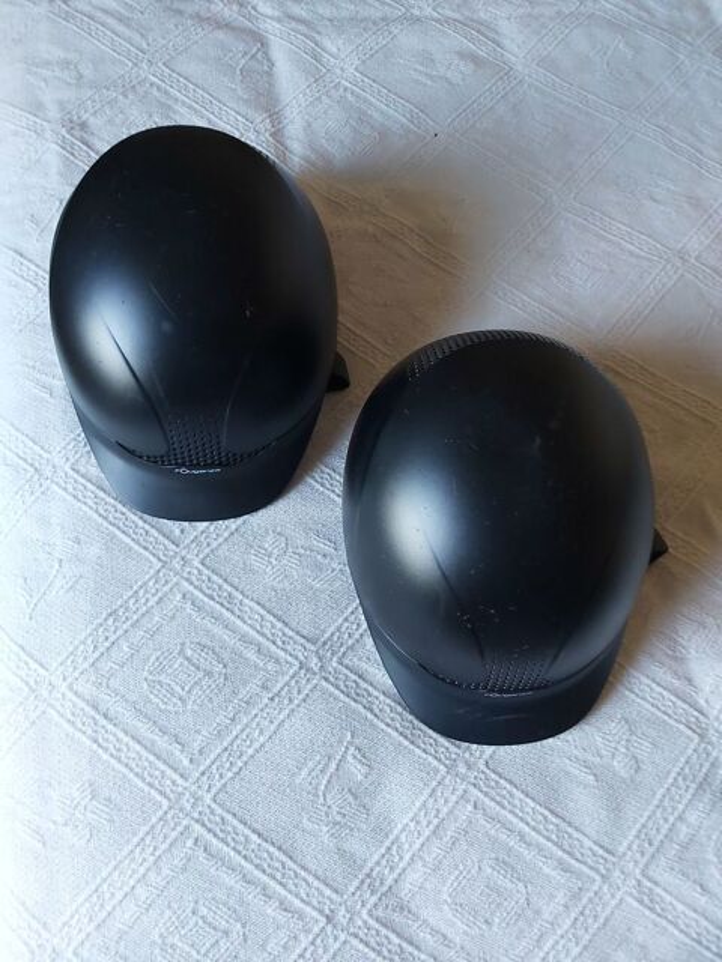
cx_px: 361
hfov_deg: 53.1
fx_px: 723
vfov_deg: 67.3
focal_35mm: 26
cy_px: 481
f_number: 1.7
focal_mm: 3.92
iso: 125
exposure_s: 1/50
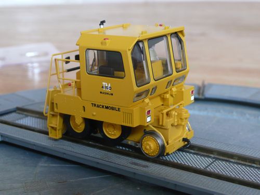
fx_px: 466
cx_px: 130
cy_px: 98
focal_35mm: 62
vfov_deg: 23.7
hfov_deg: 31.2
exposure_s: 1/20
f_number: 4.5
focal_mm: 10.2
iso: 200
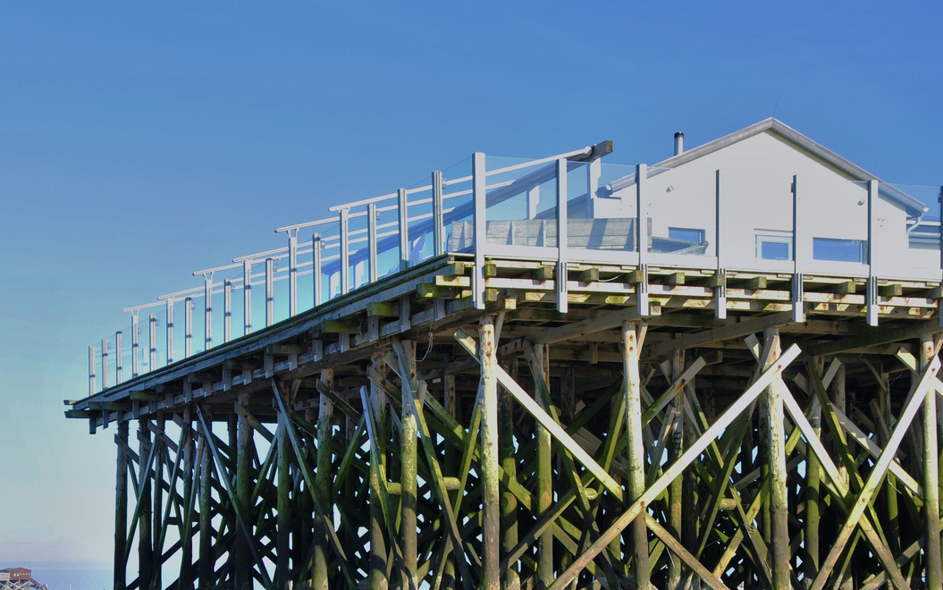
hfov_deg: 25.8
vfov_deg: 16.2
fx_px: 2057
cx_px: 404
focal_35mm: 80
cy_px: 475
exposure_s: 1/200
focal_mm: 34
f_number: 7.1
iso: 200
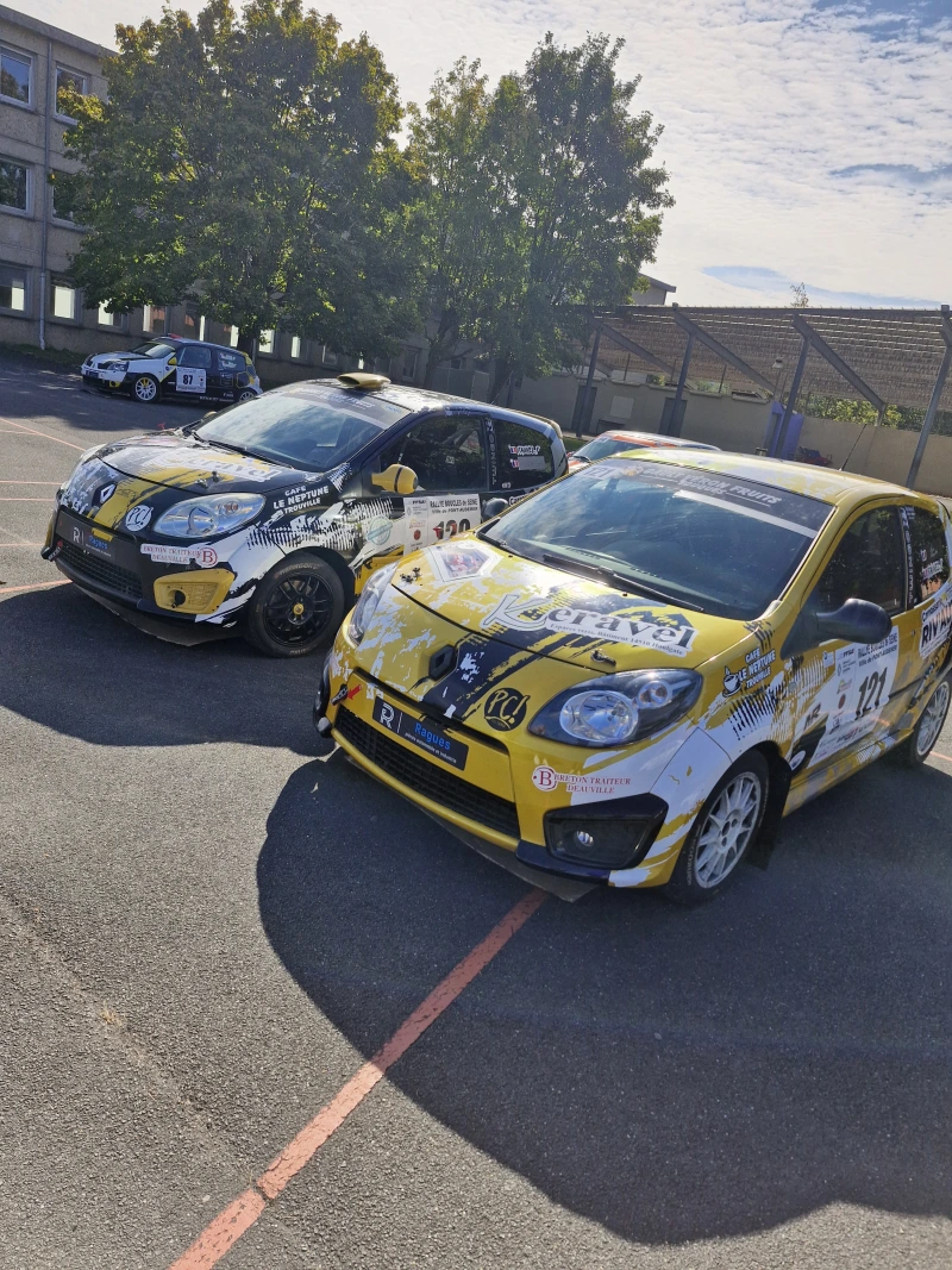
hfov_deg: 58.9
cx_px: 476
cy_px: 635
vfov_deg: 73.9
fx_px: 844
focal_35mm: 23
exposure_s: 1/2392
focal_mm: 5.54
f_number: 1.8
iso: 50
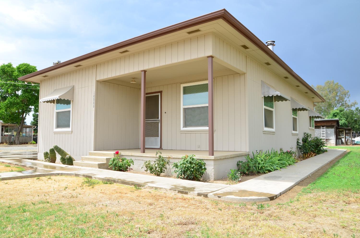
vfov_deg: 50.2
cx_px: 180
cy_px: 119
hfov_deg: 70.6
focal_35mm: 26
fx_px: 254
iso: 100
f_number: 8
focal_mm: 17
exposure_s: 1/125
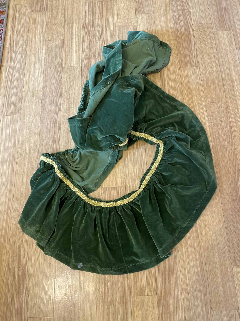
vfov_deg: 67.3
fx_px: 240
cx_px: 120
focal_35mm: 26
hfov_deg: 53.1
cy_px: 160
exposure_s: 1/50
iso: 200
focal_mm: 4.25
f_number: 1.8
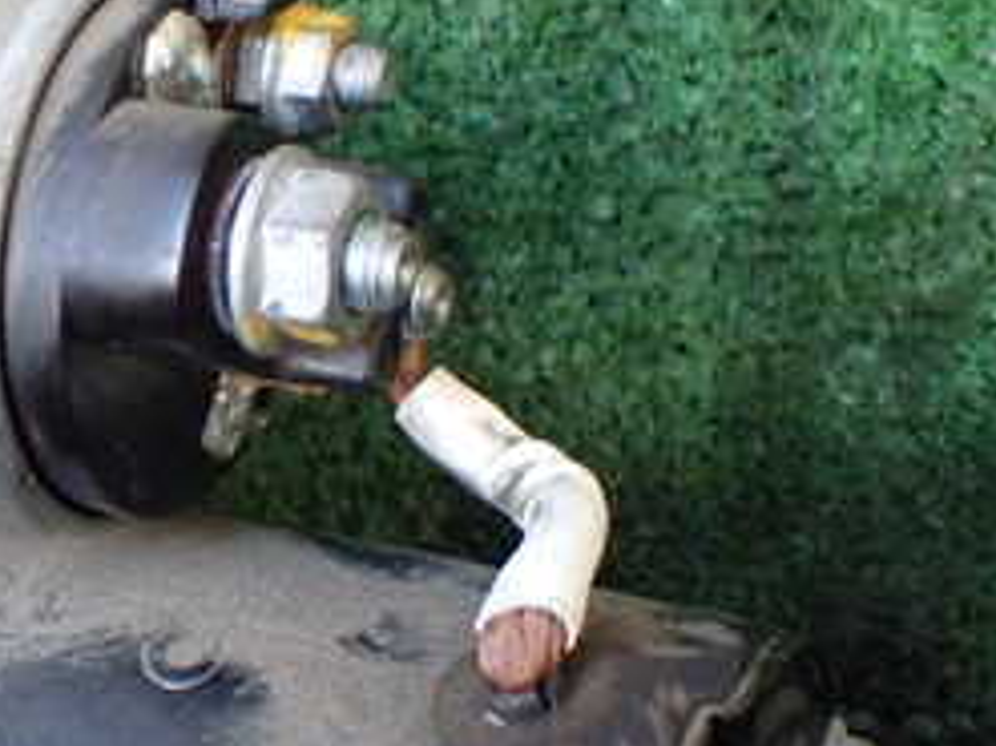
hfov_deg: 25.2
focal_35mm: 73
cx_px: -40
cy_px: 536
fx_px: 2099
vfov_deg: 20.0
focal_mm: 5.4
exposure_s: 1/125
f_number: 2.3
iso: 800
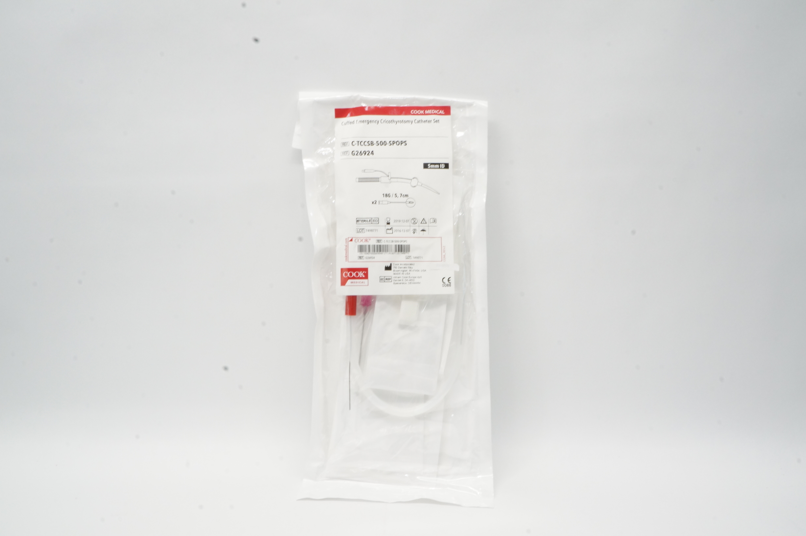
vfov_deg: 38.3
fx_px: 772
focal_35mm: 34
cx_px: 403
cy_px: 268
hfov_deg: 55.2
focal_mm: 23
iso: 800
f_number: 25
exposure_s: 1/5
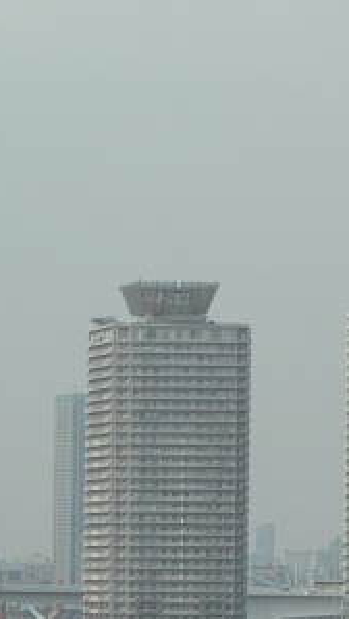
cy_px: 690
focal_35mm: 270
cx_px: -575
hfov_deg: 4.4
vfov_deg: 7.9
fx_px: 4434
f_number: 5.6
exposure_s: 1/400
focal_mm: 50
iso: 200
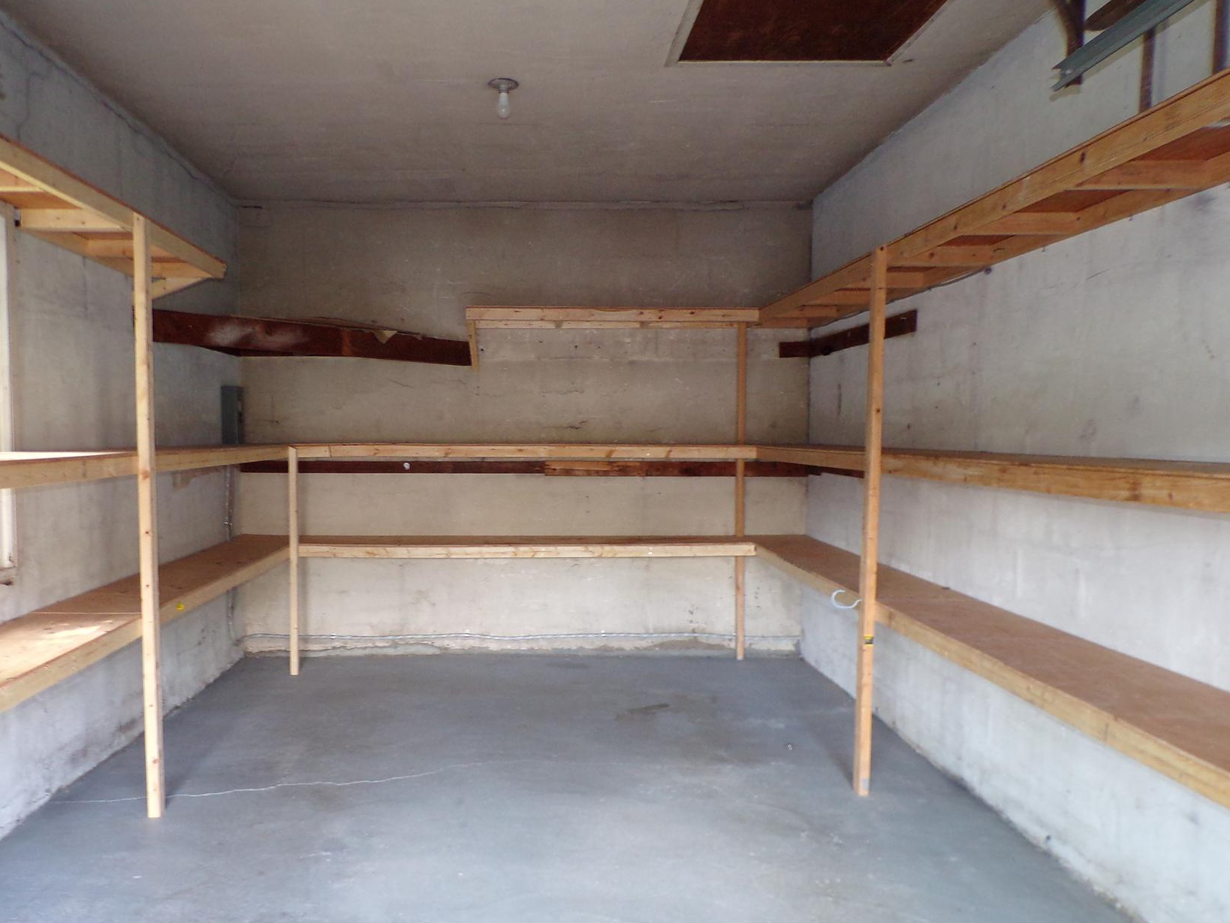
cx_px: 522
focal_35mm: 30
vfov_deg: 46.7
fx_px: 1066
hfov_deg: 59.7
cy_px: 510
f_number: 3
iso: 195
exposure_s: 1/34
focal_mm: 4.3
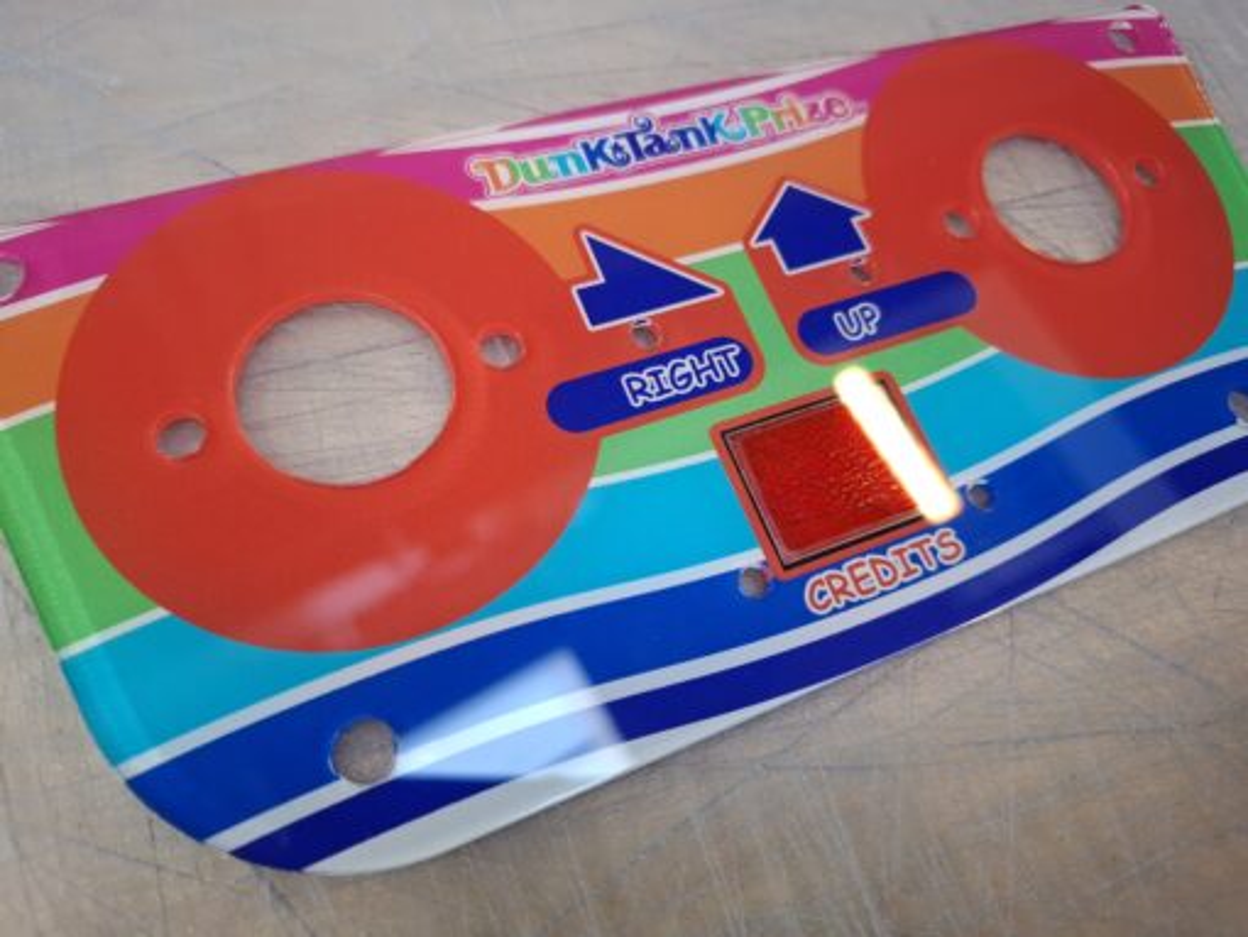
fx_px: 830
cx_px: 624
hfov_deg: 73.9
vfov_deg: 58.9
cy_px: 468
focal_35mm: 23
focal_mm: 5.54
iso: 250
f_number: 1.8
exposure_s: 1/33
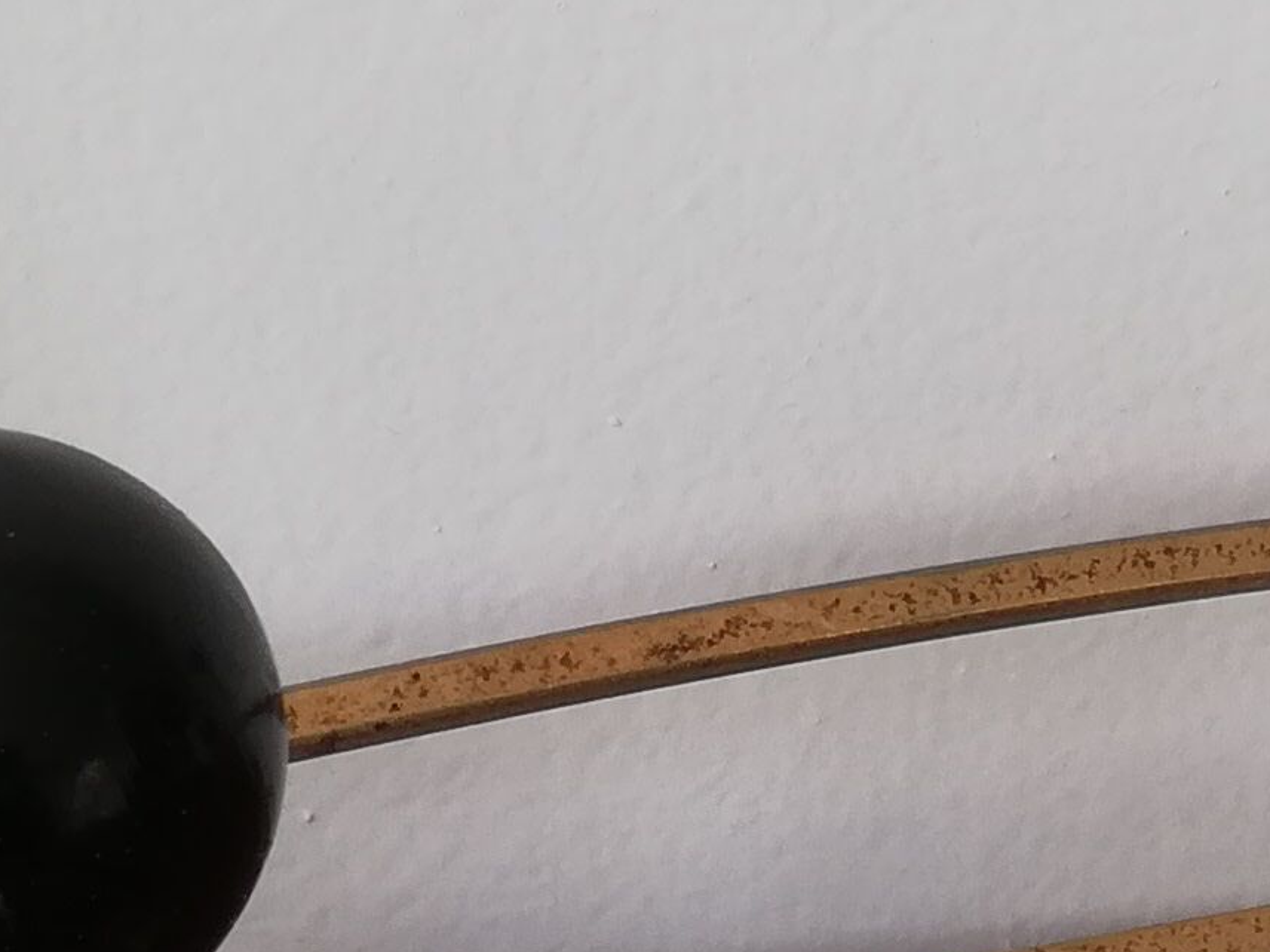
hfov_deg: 13.8
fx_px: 5136
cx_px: 1369
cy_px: 162
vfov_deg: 10.6
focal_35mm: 140
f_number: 2.2
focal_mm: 3.81
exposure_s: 1/121
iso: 50
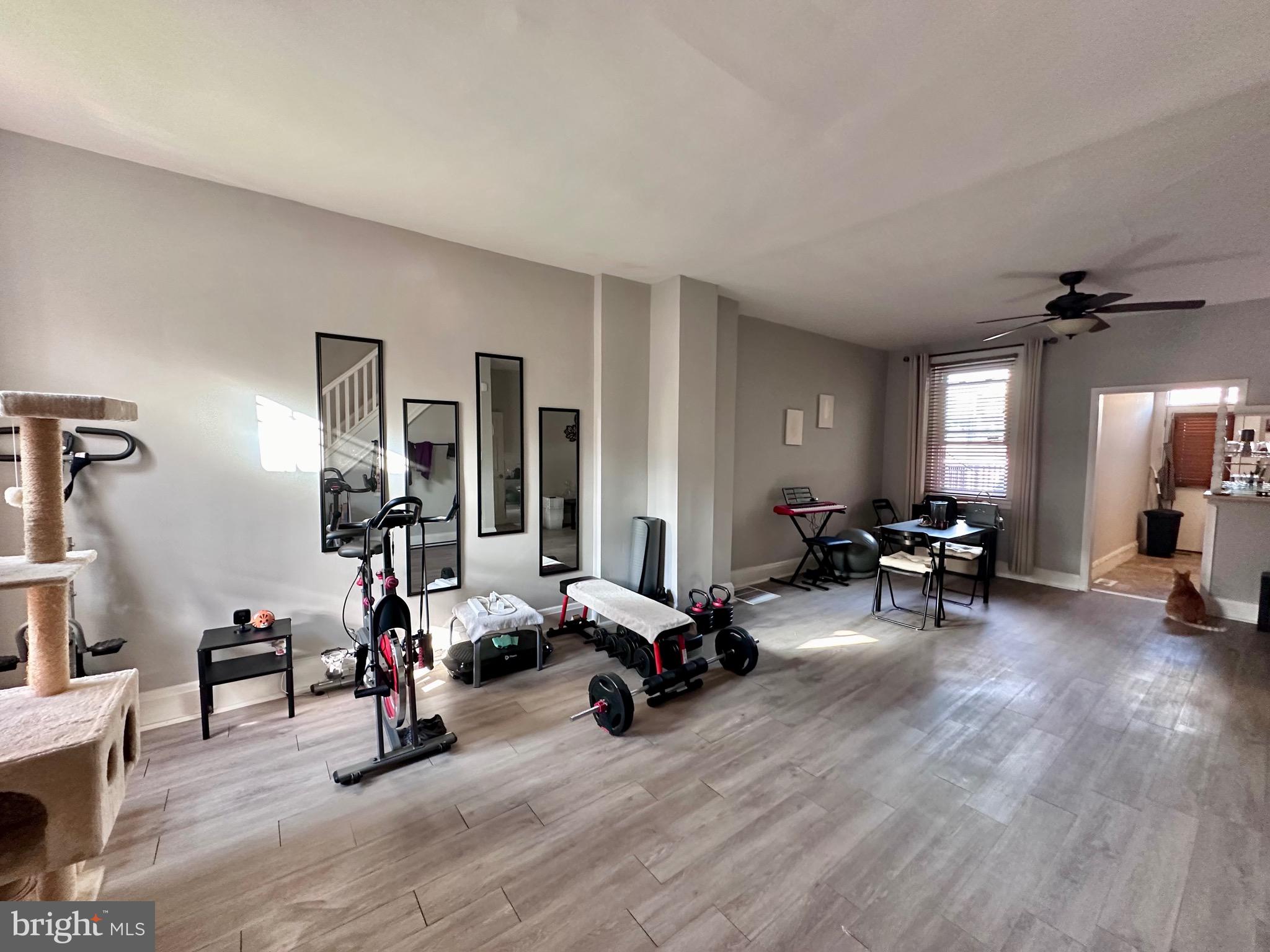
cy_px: 476
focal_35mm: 14
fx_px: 514
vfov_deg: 85.7
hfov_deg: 102.1
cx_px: 635
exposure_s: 1/60
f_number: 2.2
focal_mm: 2.22
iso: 320
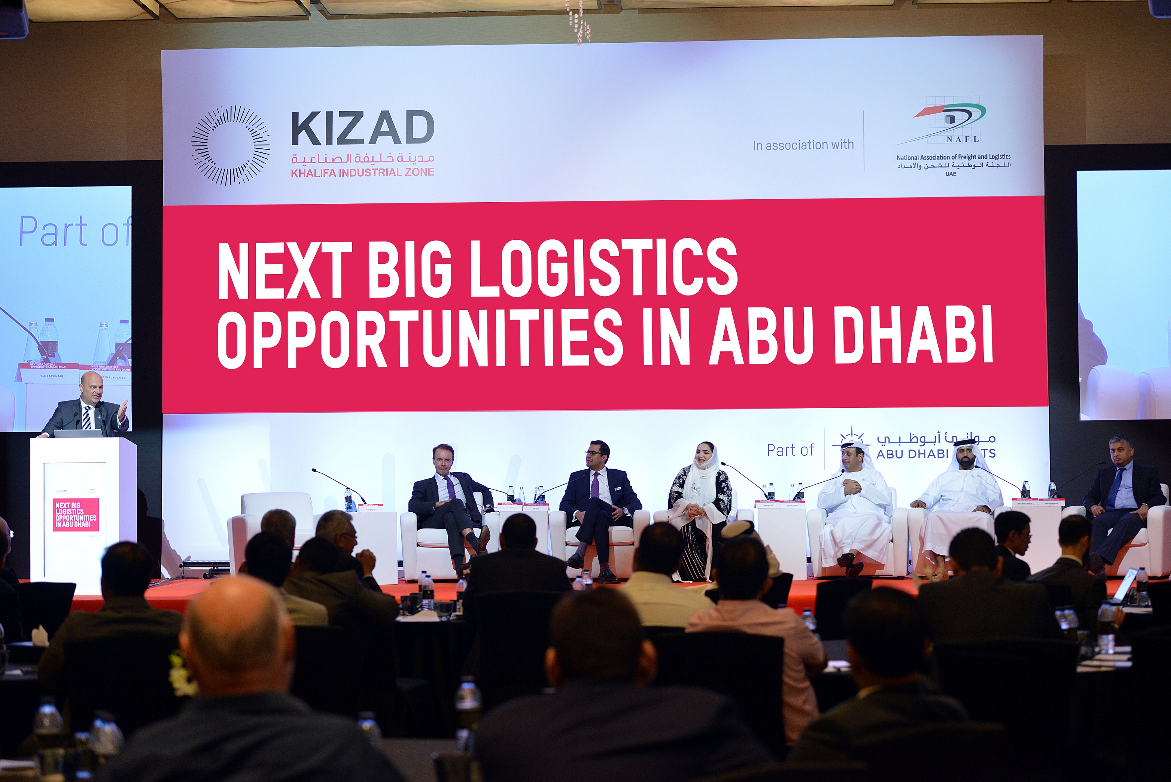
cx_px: 586
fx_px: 2278
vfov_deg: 19.5
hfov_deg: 28.8
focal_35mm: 70
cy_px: 391
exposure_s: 1/200
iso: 1250
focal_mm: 70
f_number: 3.2
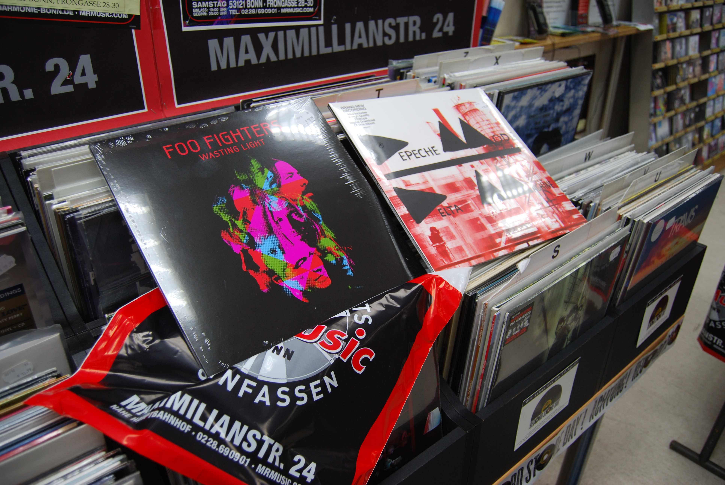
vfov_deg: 48.0
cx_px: 362
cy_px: 242
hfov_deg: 67.3
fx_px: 544
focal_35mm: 27
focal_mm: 18
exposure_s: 1/50
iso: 200
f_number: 3.5
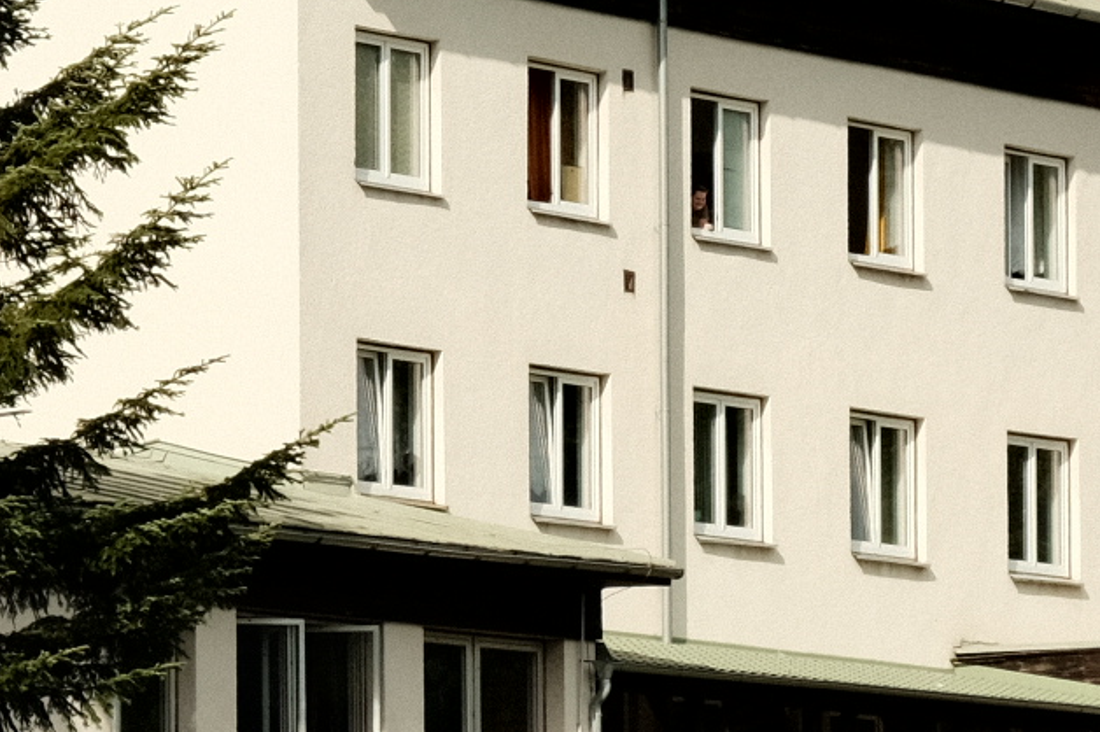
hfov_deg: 6.2
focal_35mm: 333
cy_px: 548
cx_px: 490
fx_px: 10169
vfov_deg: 4.1
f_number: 8
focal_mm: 44.4
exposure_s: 1/550
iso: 320
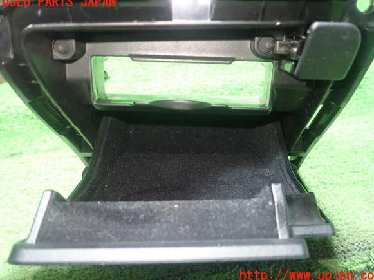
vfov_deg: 45.4
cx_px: 192
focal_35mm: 31
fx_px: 335
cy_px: 139
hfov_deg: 58.4
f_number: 2.3
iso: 800
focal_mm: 5.5
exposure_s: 1/30
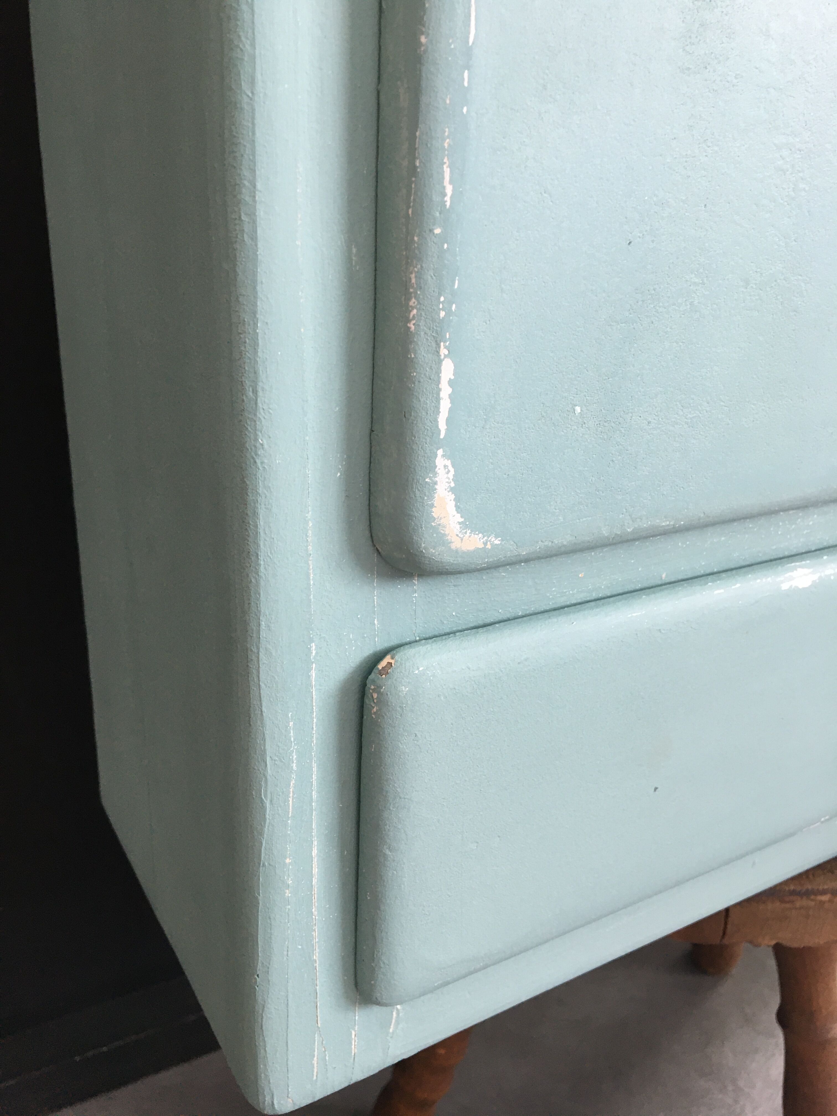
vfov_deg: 61.7
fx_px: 935
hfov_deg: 48.2
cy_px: 558
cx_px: 418
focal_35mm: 29
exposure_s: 1/33
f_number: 2.2
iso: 100
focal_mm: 4.15
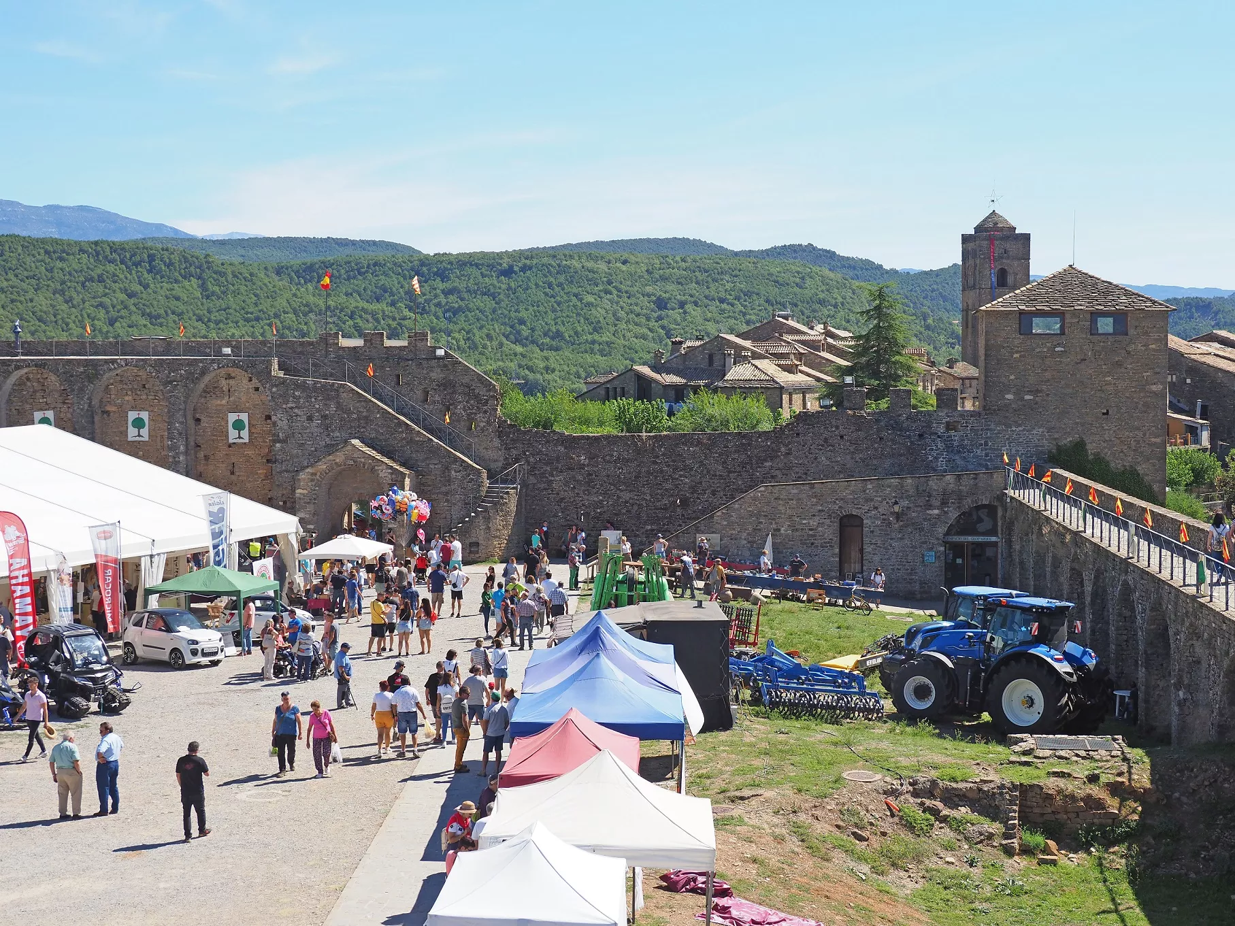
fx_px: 1998
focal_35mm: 56
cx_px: 618
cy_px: 463
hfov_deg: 34.4
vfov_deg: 26.1
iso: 200
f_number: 5
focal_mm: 28
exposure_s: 1/800
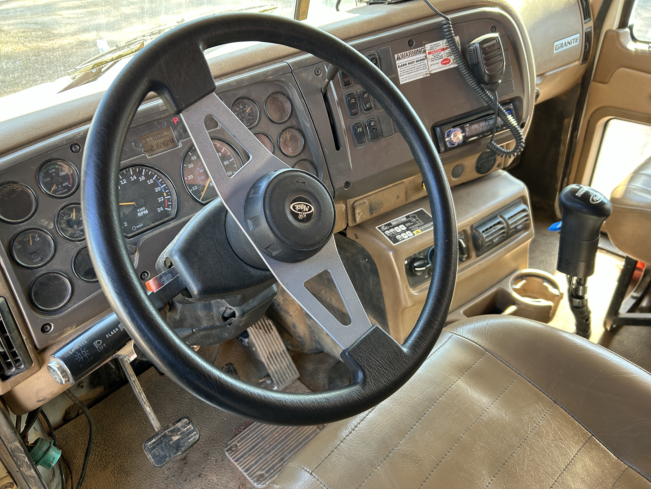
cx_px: 313
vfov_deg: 51.4
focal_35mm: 27
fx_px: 508
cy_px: 241
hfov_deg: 65.3
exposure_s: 1/121
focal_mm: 5.7
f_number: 1.5
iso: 100
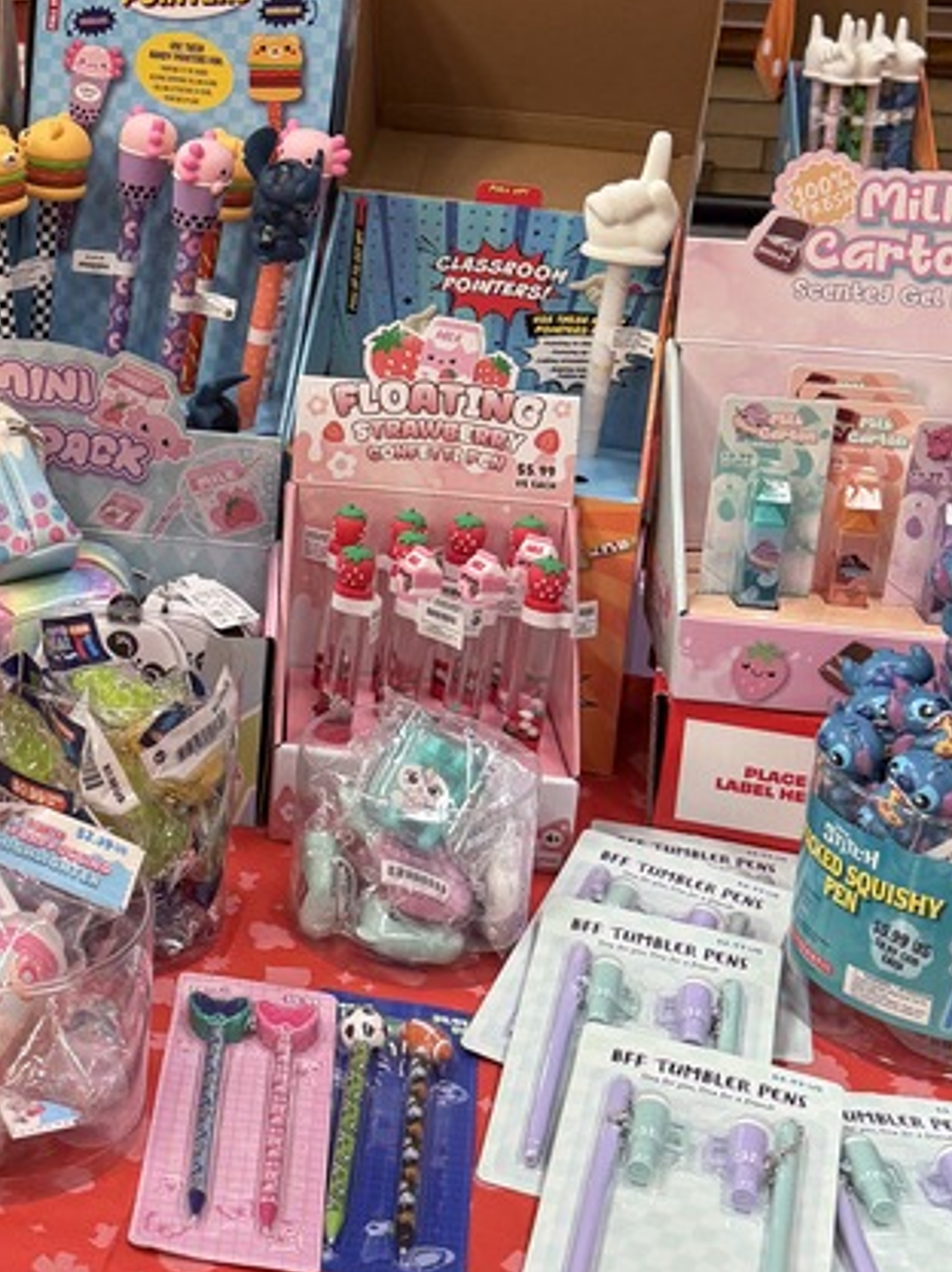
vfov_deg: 32.2
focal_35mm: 59
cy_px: 326
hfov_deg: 23.2
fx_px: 2167
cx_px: -110
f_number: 1.78
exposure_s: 1/120
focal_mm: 6.76
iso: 200
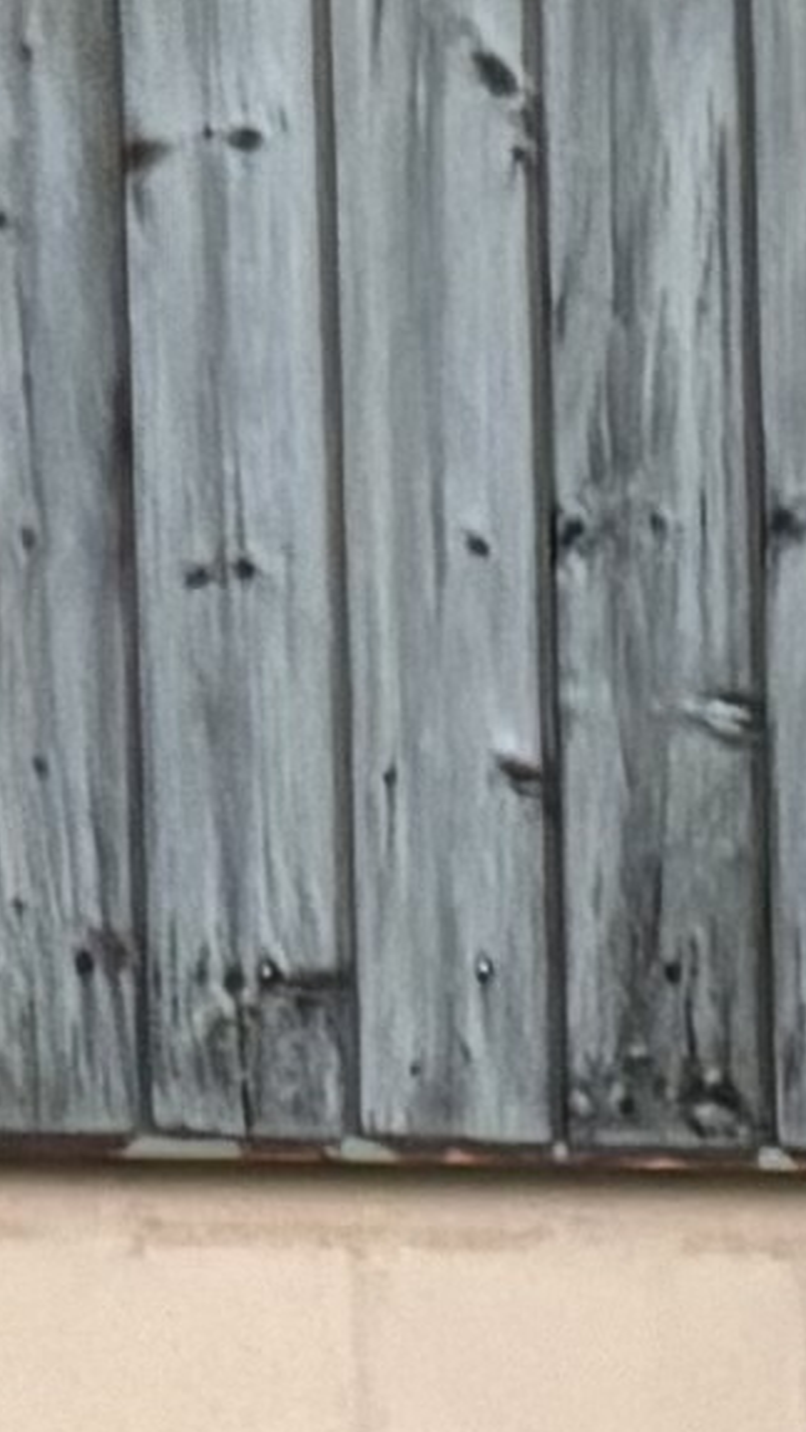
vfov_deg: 7.0
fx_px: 10676
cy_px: 4005
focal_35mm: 281
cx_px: 4978
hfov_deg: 3.7
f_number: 1.6
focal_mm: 5.96
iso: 320
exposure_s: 1/60
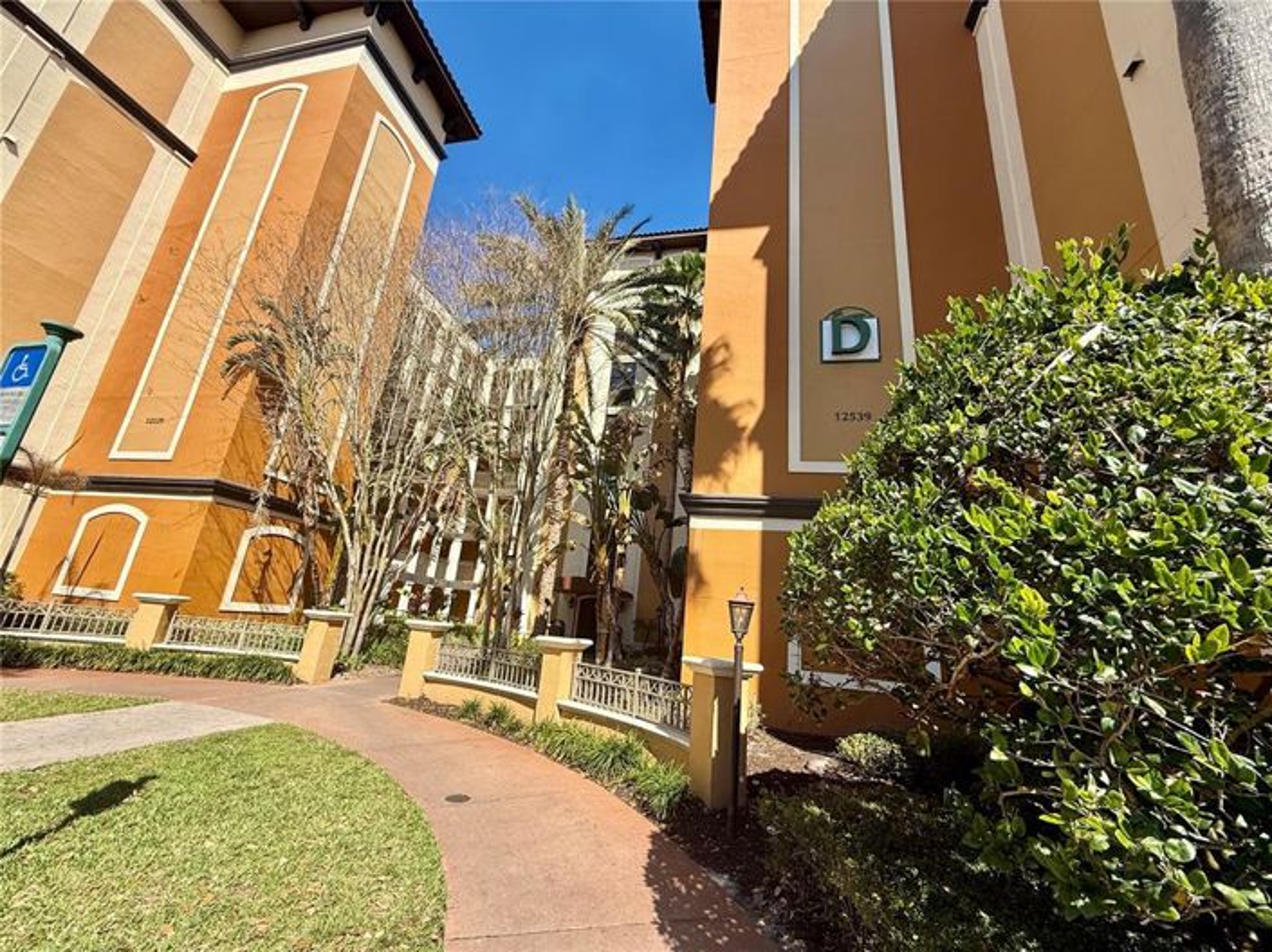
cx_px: 636
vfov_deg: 85.6
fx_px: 514
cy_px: 476
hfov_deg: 102.1
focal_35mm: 14
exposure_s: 1/1368
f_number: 2.2
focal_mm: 2.22
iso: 50
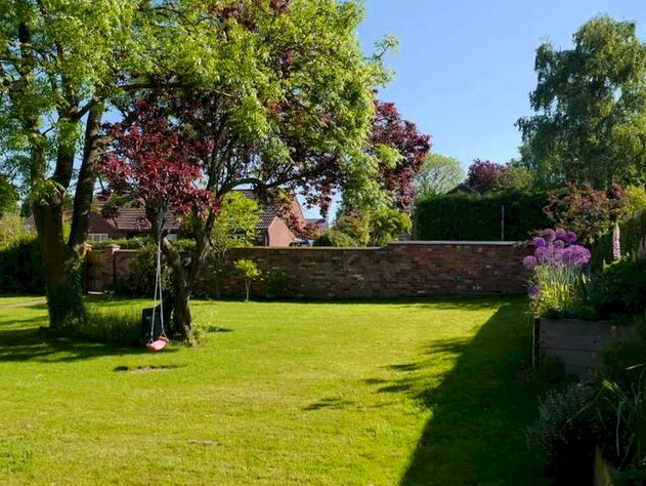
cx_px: 290
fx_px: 579
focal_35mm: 31
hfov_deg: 58.2
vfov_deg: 45.4
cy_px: 262
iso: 160
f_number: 6.3
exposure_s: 1/320
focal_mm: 14
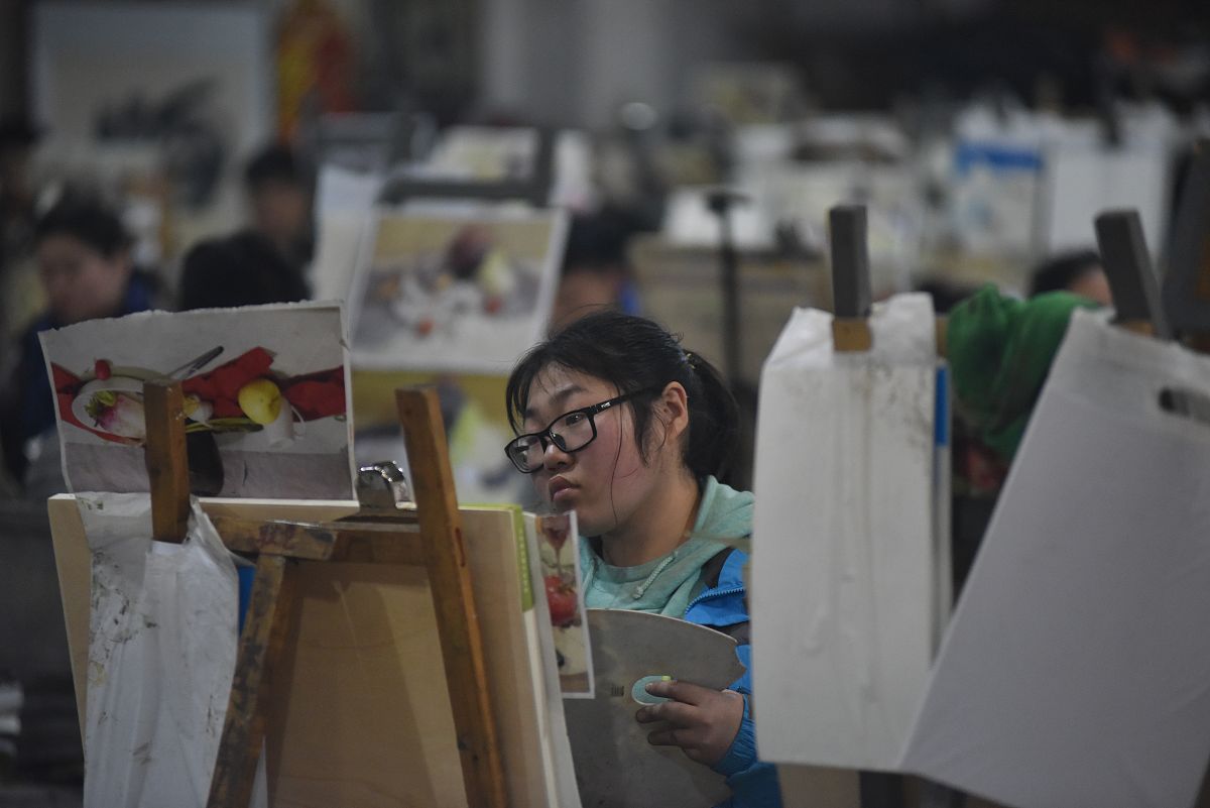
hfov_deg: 11.1
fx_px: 6220
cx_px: 605
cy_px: 404
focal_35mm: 185
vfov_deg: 7.4
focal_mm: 185
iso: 3200
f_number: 2.8
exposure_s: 1/500
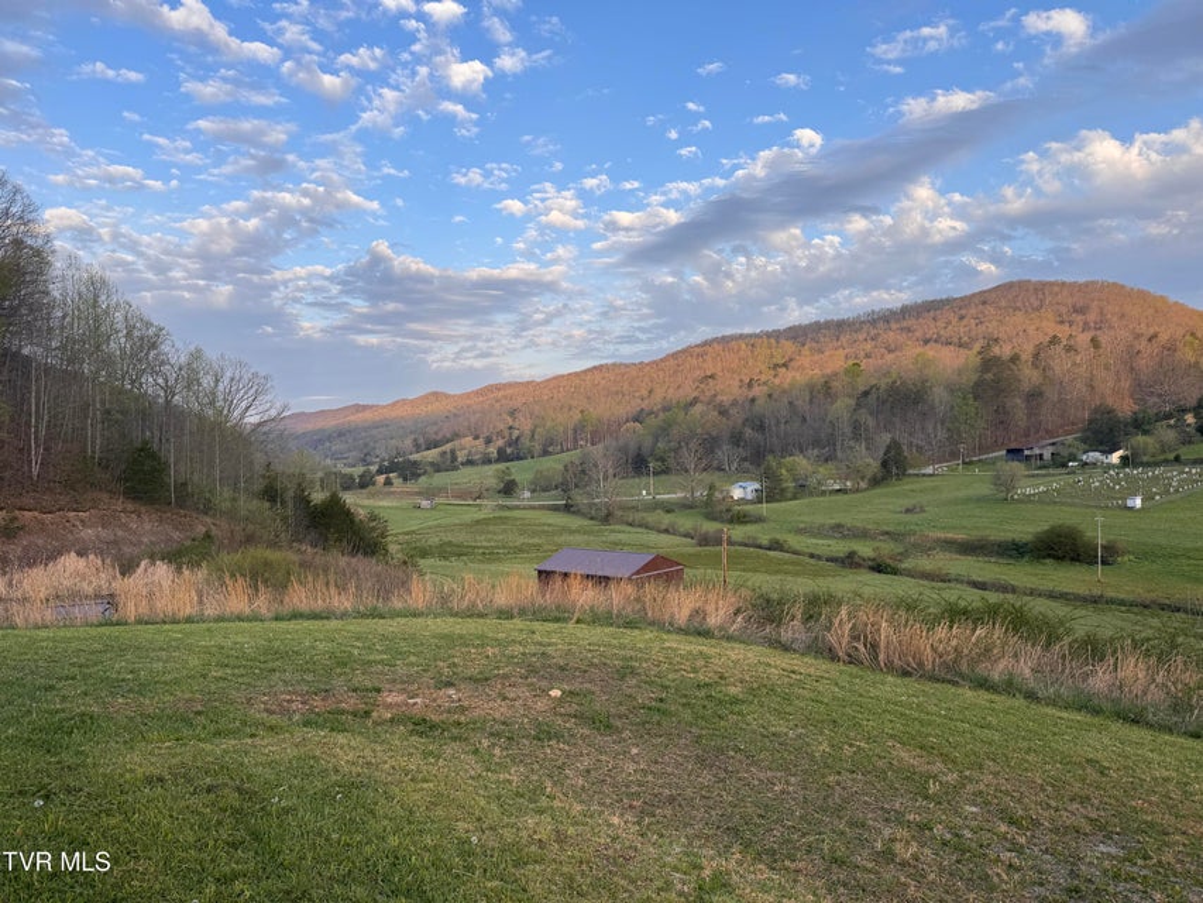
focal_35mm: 24
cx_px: 602
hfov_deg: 71.6
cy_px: 452
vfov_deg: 56.8
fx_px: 834
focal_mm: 6.76
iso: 80
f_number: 1.78
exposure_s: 1/1172
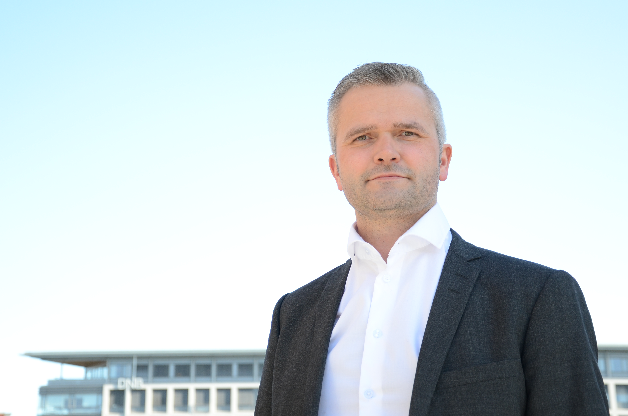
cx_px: 307
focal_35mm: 67
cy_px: 202
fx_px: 1166
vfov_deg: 20.2
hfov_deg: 30.1
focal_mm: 38
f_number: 4.5
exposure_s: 1/640
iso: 400
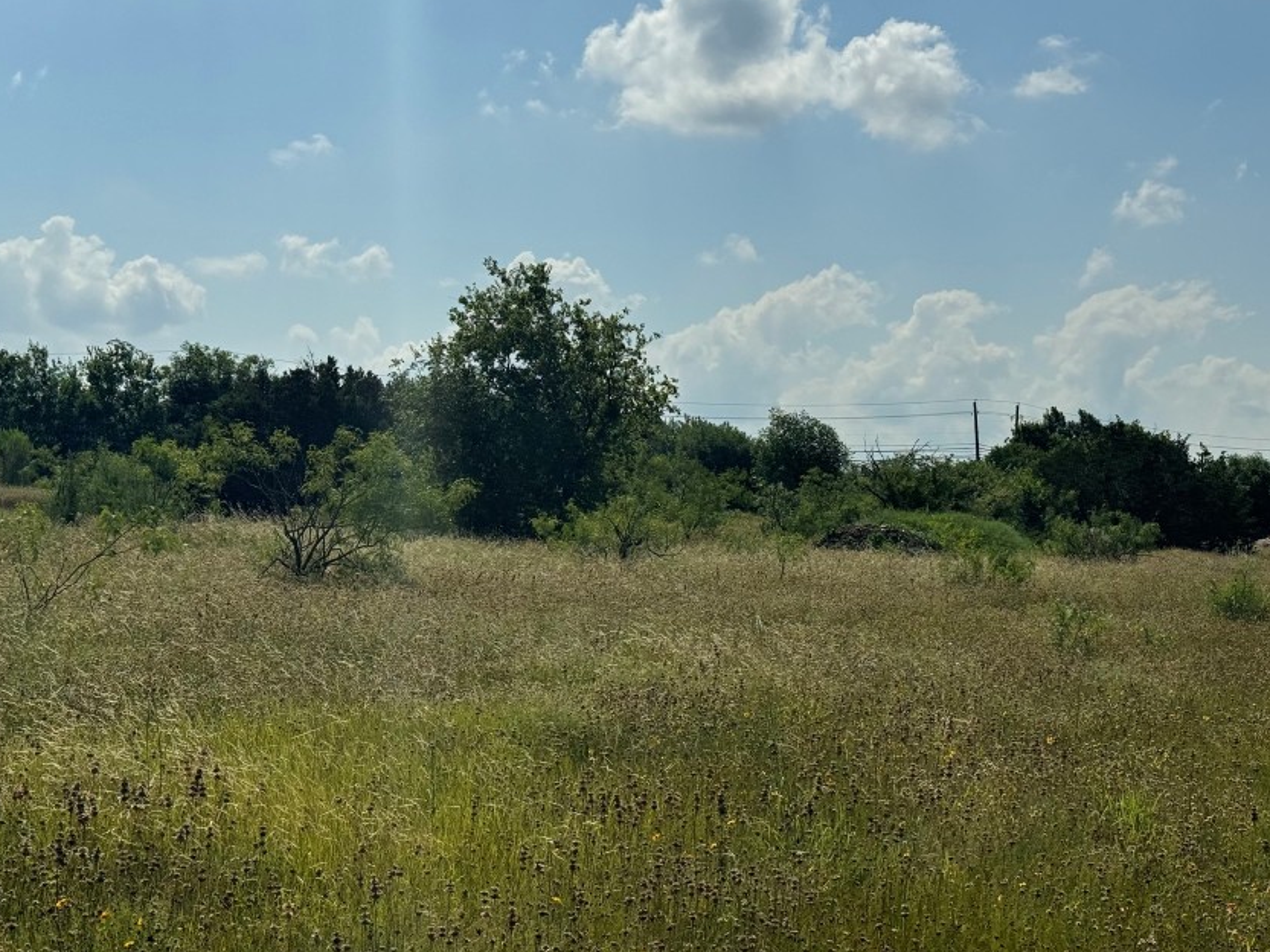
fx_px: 2165
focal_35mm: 59
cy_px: 449
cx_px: 715
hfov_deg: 32.7
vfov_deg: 24.8
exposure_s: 1/15385
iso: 64
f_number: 1.78
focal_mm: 6.76
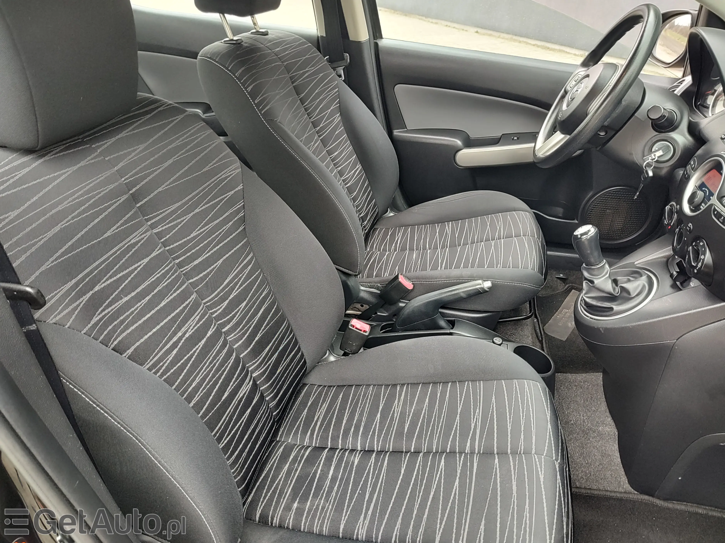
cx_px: 362
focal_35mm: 23
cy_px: 272
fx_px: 482
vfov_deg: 58.9
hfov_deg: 73.9
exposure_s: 1/50
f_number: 1.8
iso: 166
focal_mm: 5.56
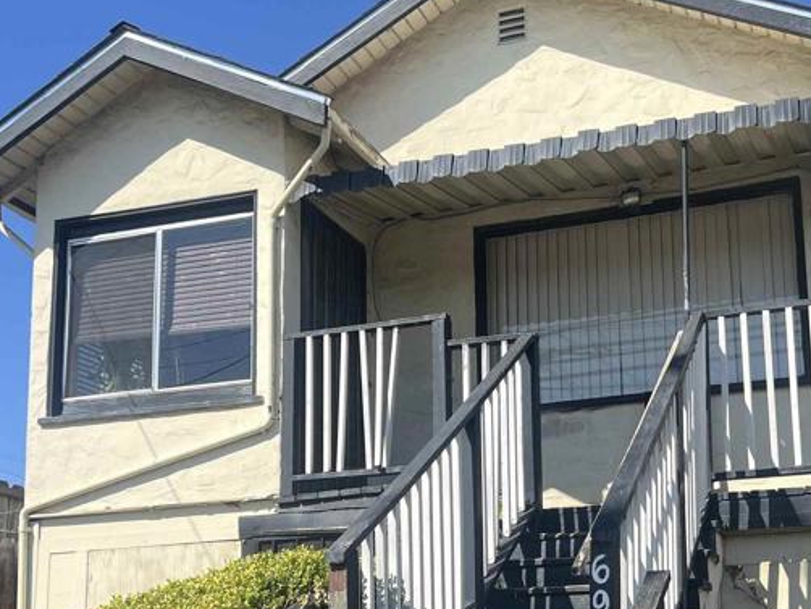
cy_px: 475
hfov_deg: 36.0
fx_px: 1242
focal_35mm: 53
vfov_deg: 27.1
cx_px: 504
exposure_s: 1/3704
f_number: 1.5
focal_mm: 5.7
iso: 50
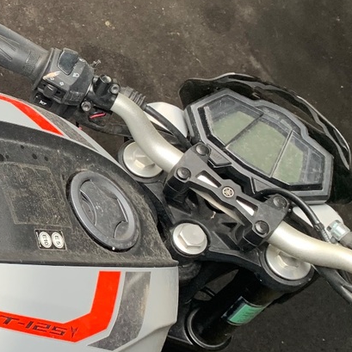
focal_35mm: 72
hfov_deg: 21.2
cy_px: 126
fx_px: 828
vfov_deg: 23.9
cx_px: -132
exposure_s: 1/89
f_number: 1.8
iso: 100
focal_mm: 4.25
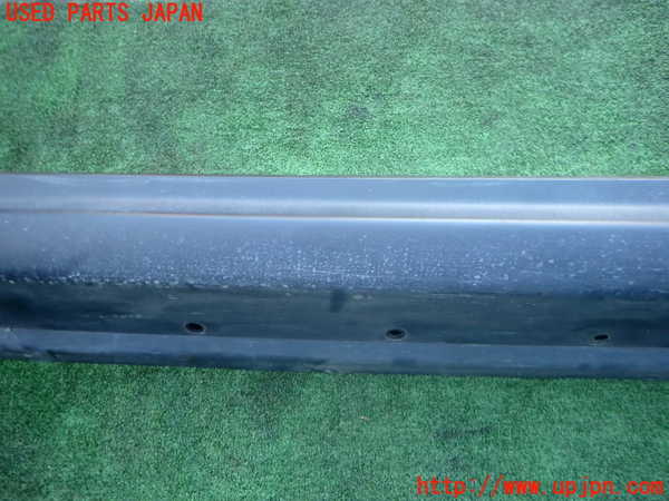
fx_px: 483
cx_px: 334
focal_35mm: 25
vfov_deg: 54.9
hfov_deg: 69.4
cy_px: 250
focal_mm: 4.5
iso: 160
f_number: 2
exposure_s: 1/125
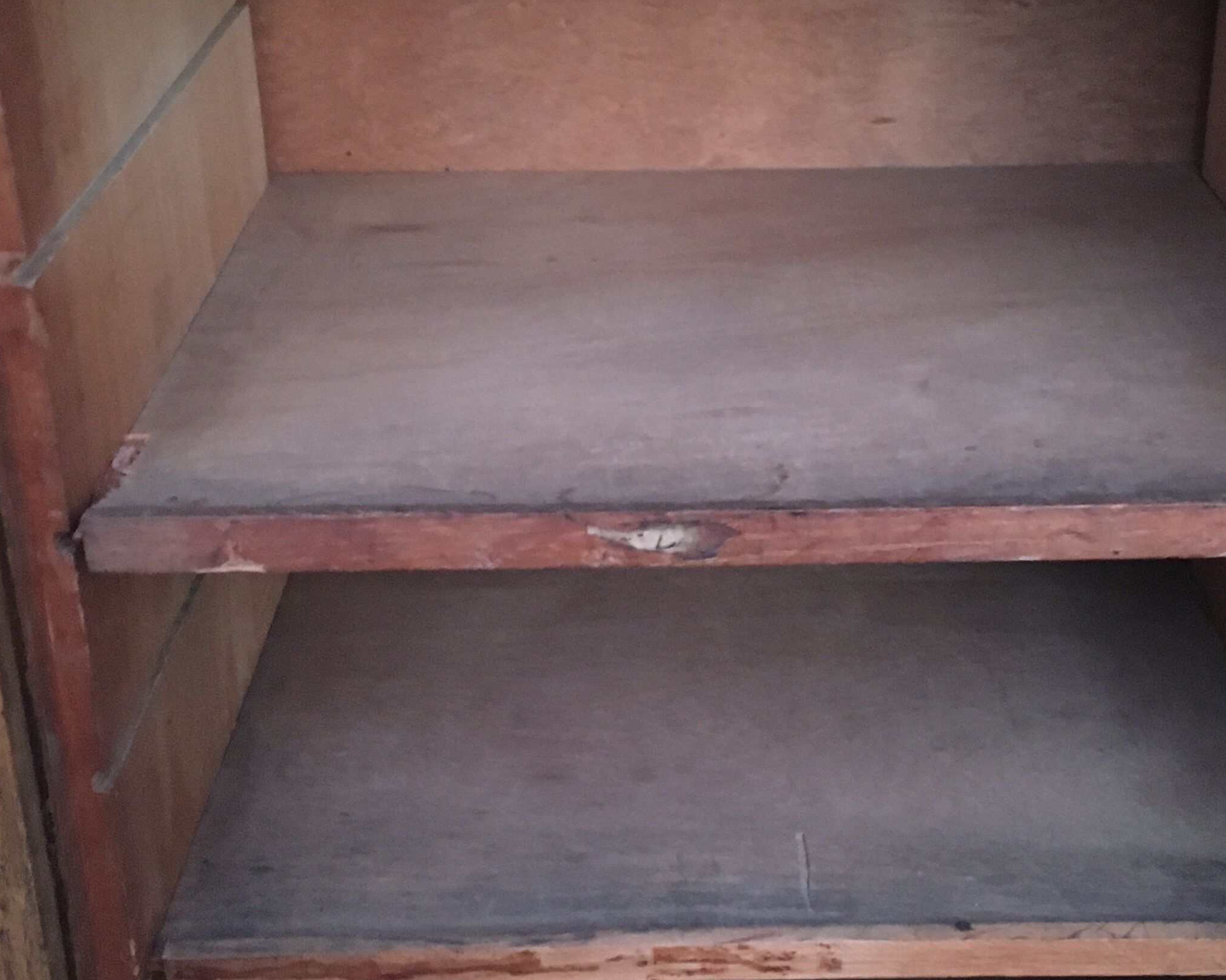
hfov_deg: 33.5
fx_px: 2032
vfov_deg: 27.1
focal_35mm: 56
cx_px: 729
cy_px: 441
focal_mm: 4.15
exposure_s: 1/17
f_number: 2.2
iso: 500
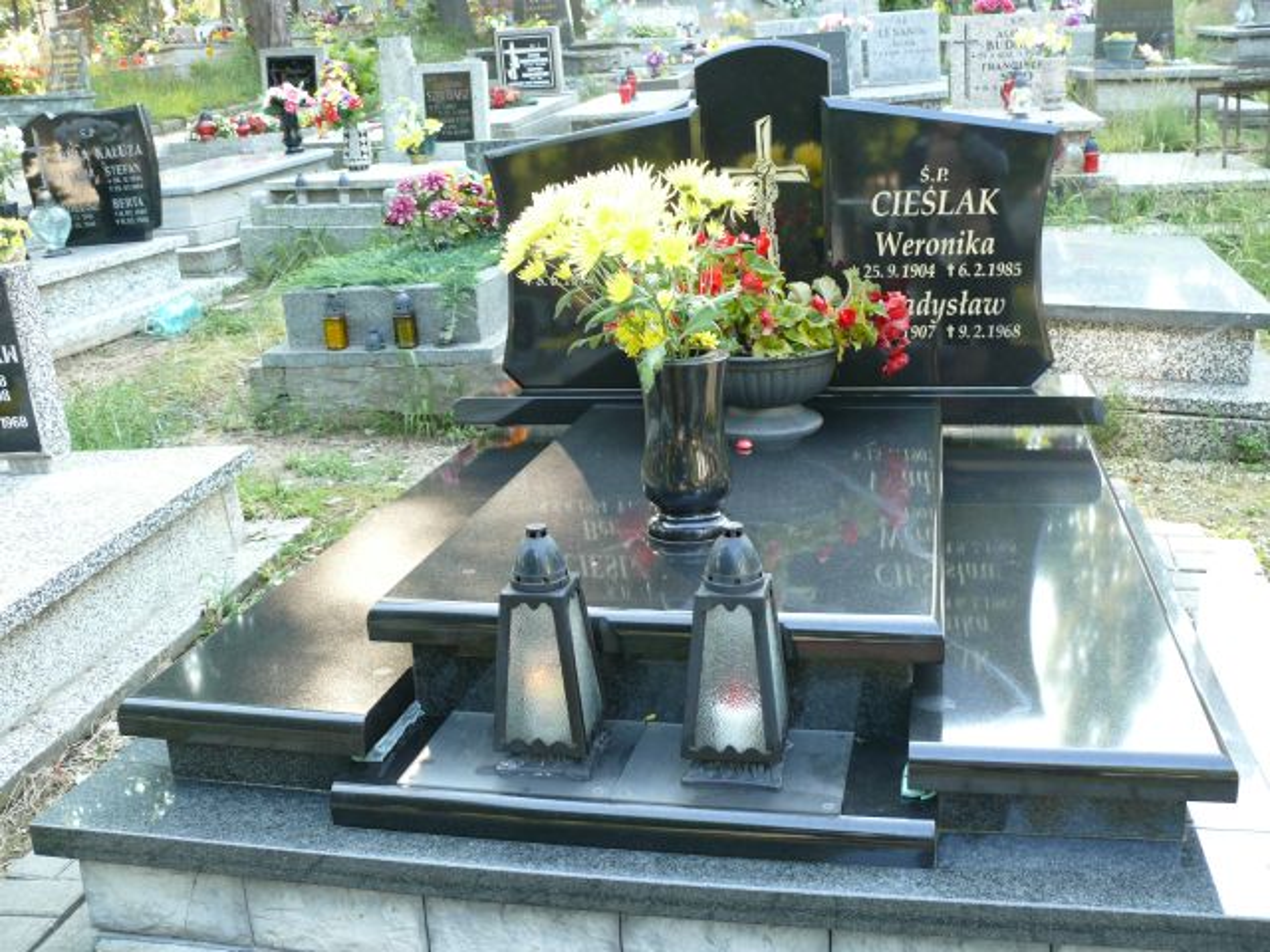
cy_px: 476
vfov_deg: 40.7
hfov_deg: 52.6
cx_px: 635
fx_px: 1284
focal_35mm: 35
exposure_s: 1/50
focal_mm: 7.4
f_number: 2.8
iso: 100
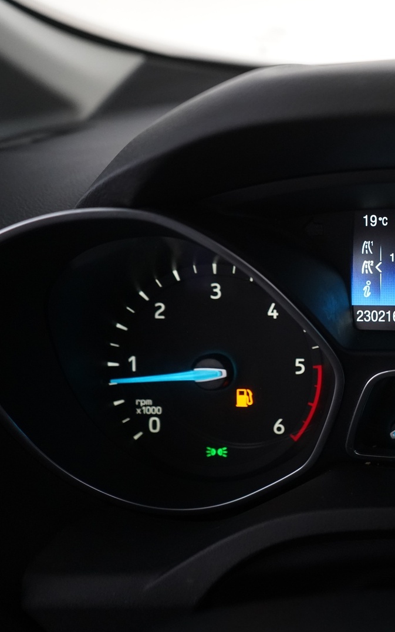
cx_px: 471
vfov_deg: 43.5
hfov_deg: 25.3
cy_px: 316
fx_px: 792
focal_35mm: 46
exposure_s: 1/60
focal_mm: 30
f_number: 4.5
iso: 4000
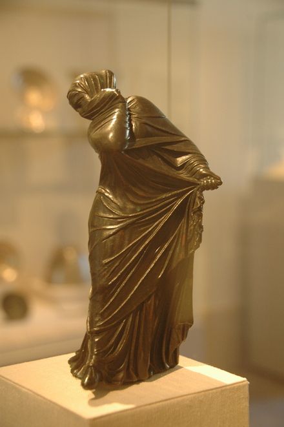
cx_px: 142
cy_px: 214
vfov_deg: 26.0
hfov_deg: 17.5
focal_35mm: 78
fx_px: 924
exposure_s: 1/40
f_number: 4.8
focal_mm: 52
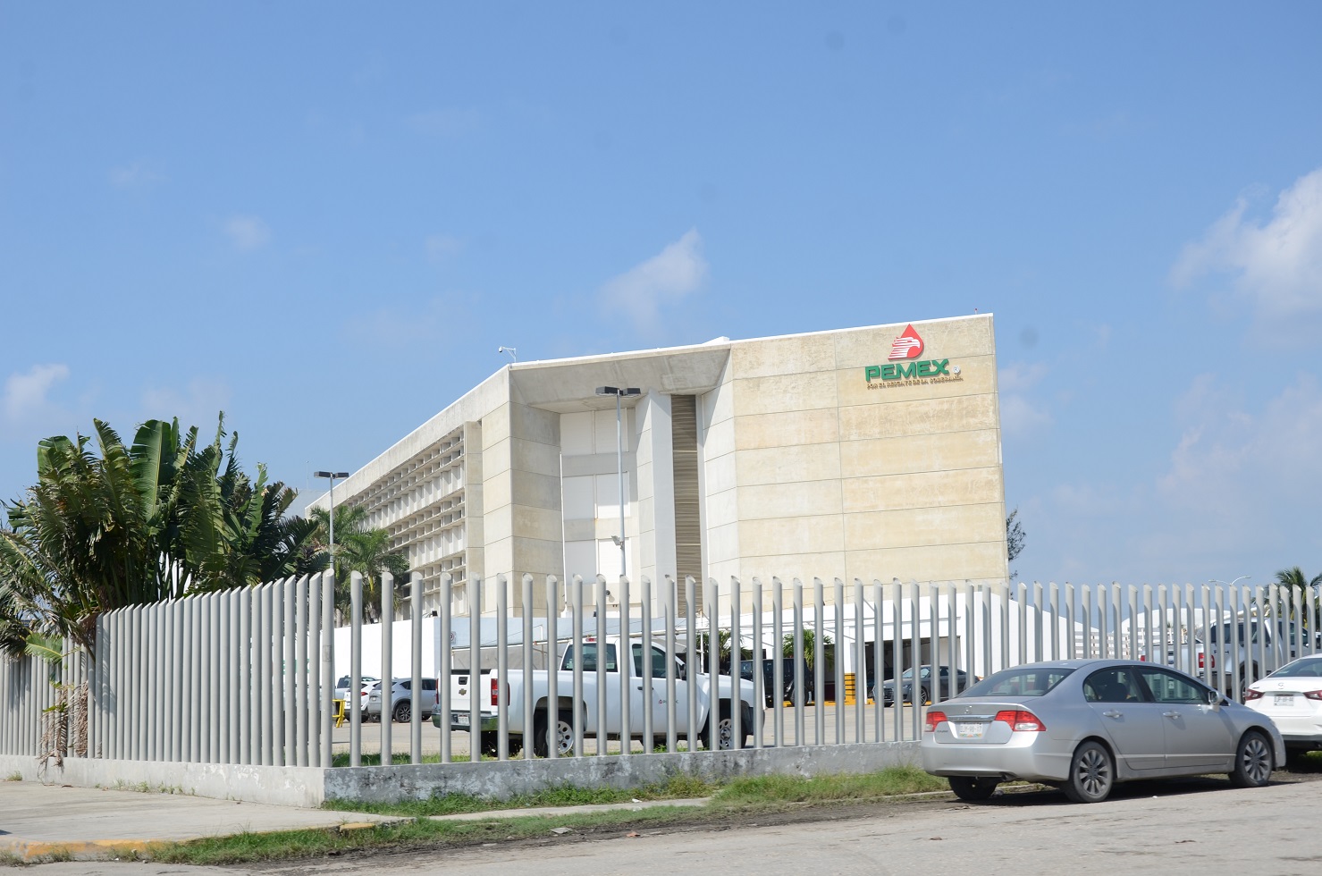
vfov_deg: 28.0
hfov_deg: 41.2
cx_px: 661
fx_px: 1759
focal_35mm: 48
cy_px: 438
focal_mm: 32
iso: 100
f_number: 9
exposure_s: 1/320
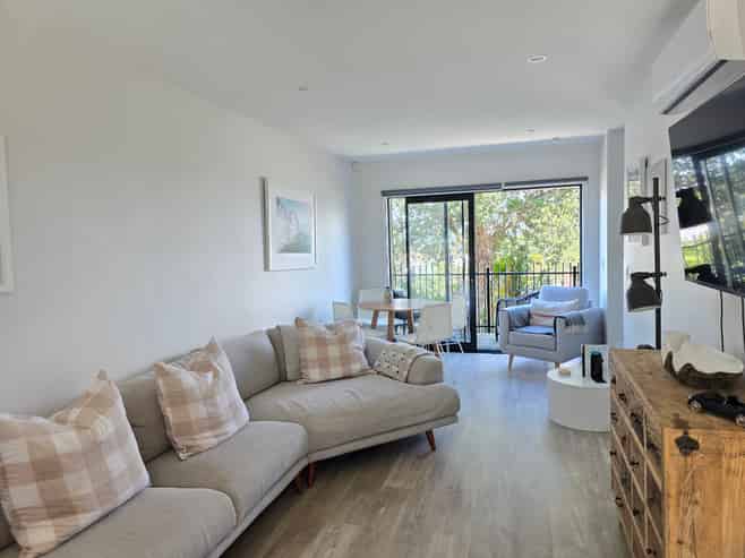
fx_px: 495
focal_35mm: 23
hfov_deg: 73.9
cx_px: 372
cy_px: 279
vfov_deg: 58.8
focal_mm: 6.3
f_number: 1.7
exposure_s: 1/180
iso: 100
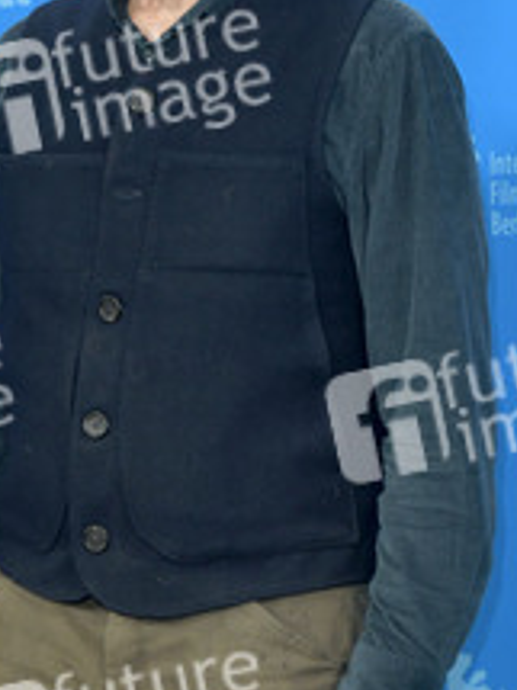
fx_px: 2492
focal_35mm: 125
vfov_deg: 15.8
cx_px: 199
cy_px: 247
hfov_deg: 11.8
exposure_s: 1/160
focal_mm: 70
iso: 1250
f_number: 6.3
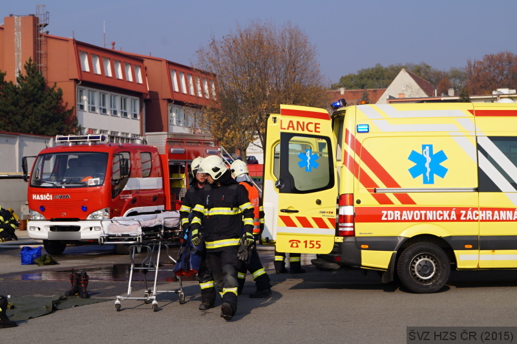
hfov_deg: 24.8
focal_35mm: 82
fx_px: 1177
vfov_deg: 16.6
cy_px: 172
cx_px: 258
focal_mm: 55
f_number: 13
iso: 100
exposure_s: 1/200
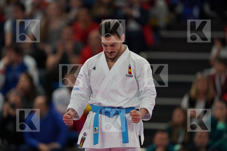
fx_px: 2522
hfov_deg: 5.2
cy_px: 76
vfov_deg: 3.4
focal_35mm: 400
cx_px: 114
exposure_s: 1/320
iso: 500
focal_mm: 400
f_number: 2.8
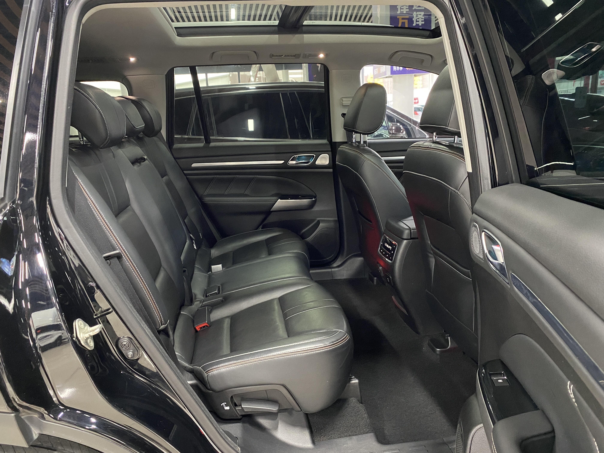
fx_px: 454
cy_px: 226
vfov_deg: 53.1
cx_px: 302
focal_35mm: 26
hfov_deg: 67.3
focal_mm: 4.25
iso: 640
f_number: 1.8
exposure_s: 1/25
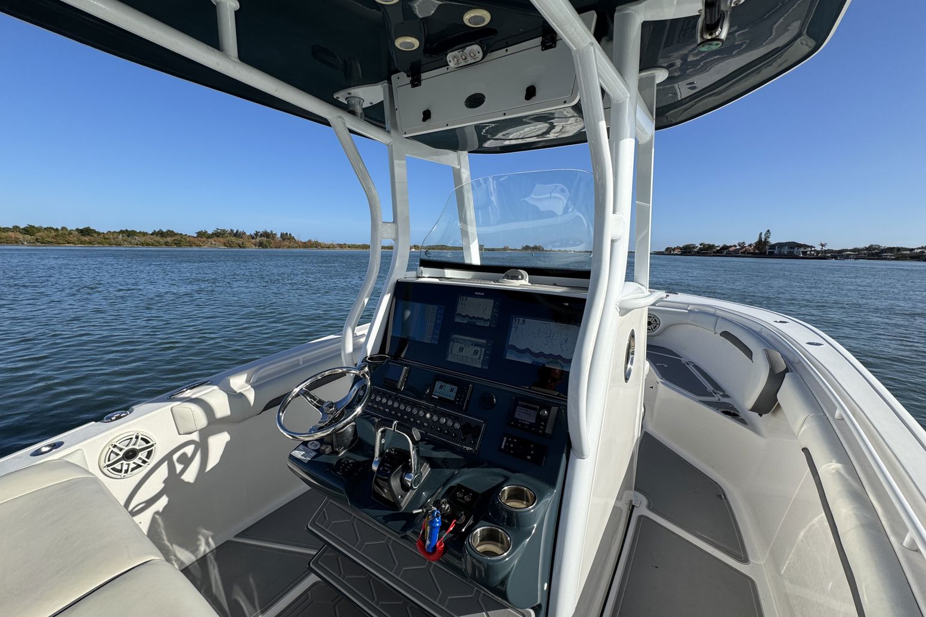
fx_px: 386
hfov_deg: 100.4
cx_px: 450
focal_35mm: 15
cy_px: 330
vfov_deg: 77.2
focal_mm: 2.22
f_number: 2.2
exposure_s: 1/2415
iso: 50
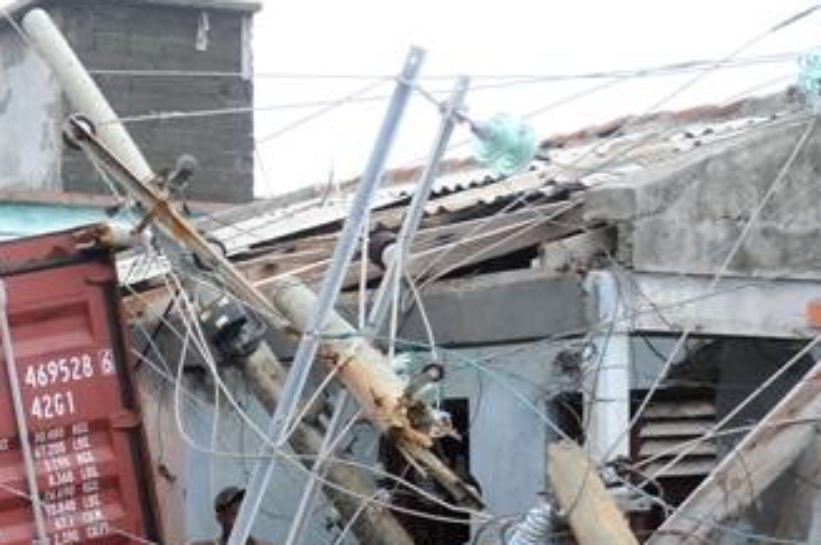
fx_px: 2167
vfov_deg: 14.2
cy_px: 490
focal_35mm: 95
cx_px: -28
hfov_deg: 20.7
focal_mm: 27
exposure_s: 1/500
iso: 1600
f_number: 4
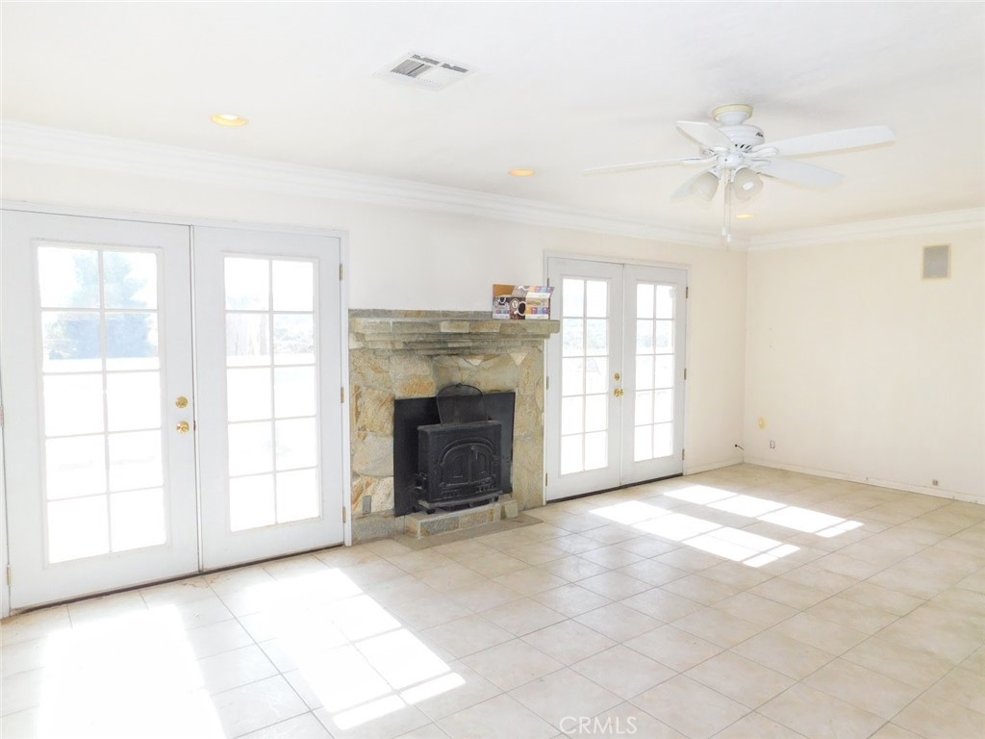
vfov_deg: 58.9
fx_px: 654
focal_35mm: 23
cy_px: 370
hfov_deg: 73.9
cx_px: 492
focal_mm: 4
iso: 125
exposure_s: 1/320
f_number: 3
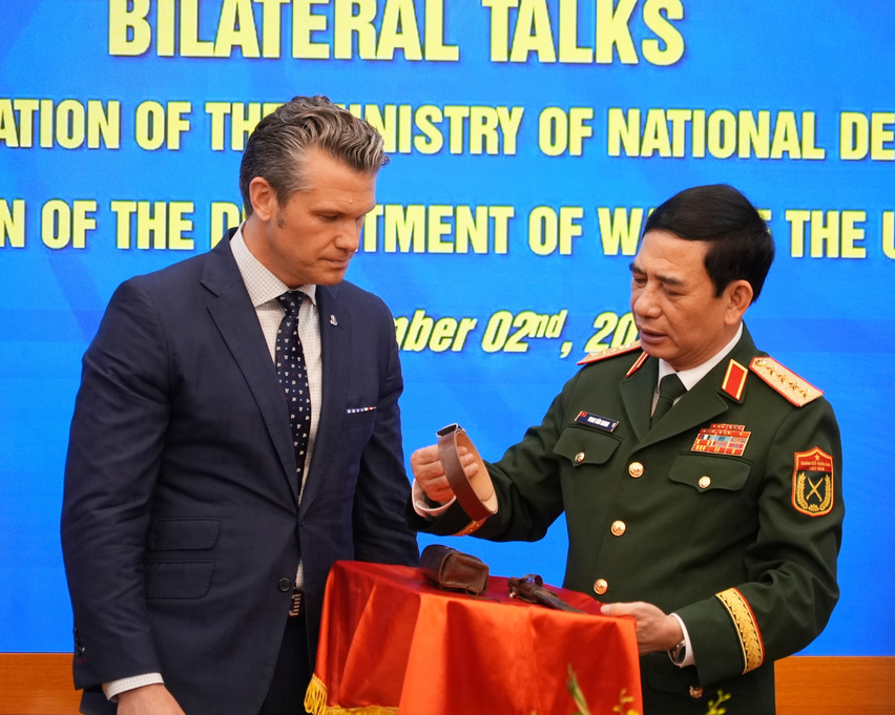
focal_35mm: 271
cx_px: 497
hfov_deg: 7.1
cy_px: 358
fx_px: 7176
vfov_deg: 5.7
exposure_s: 1/250
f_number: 6.3
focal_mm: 240
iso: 5000
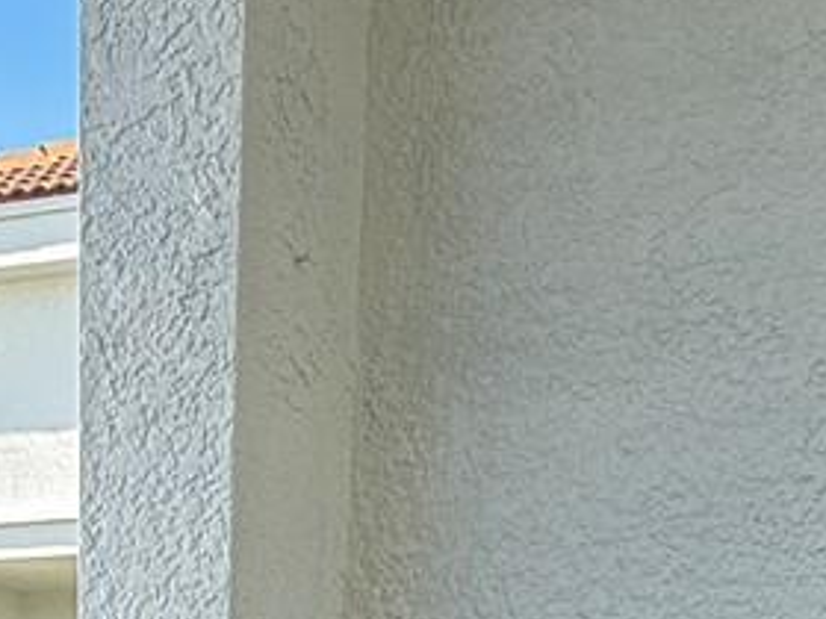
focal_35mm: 80
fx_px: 1909
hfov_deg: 24.1
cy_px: 1512
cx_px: 171
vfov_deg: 13.3
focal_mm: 2.22
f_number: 2.2
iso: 64
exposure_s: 1/108
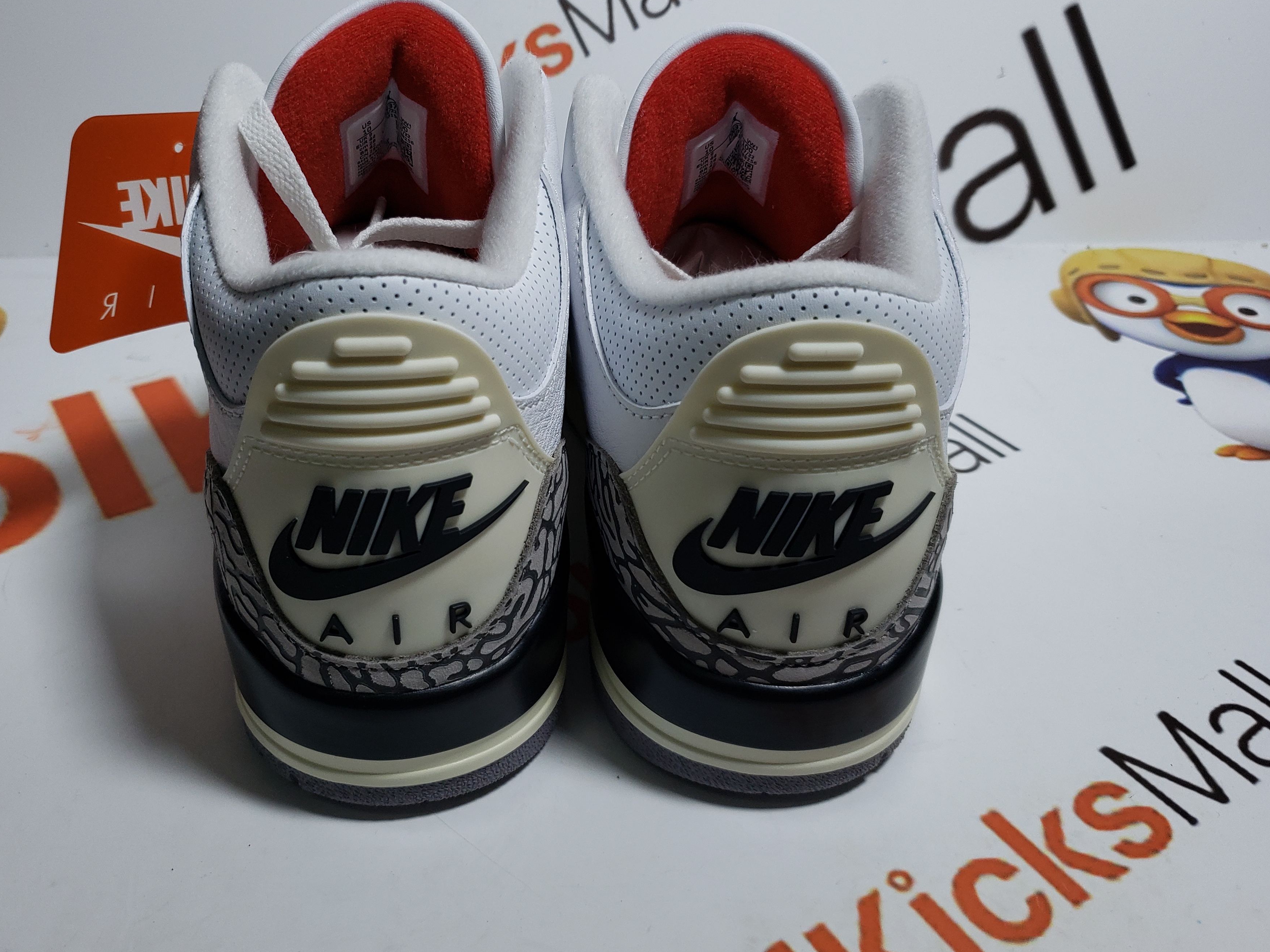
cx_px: 563
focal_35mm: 30
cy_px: 463
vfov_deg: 46.8
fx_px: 1101
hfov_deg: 59.8
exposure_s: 1/618
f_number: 1.5
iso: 50
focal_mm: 4.3
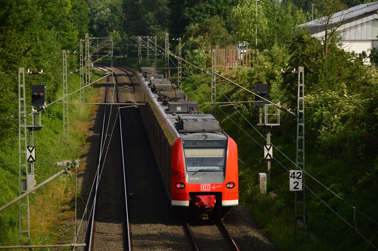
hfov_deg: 13.1
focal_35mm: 158
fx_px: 1652
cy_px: 126
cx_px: 189
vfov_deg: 8.7
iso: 100
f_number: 5.6
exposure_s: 1/320
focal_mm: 105
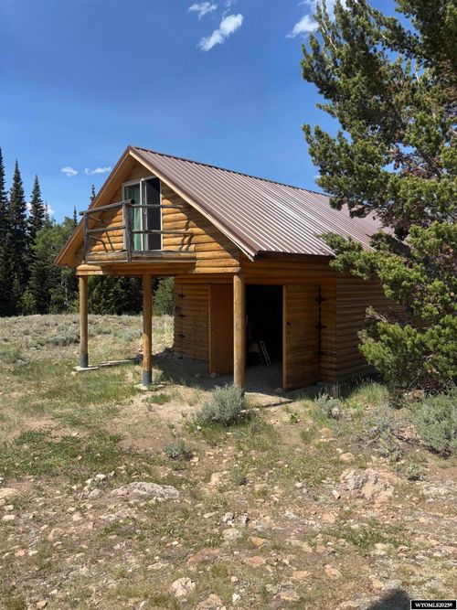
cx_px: 228
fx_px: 458
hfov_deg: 53.0
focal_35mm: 26
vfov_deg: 67.3
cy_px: 305
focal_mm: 5.96
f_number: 1.6
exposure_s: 1/3021
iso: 40
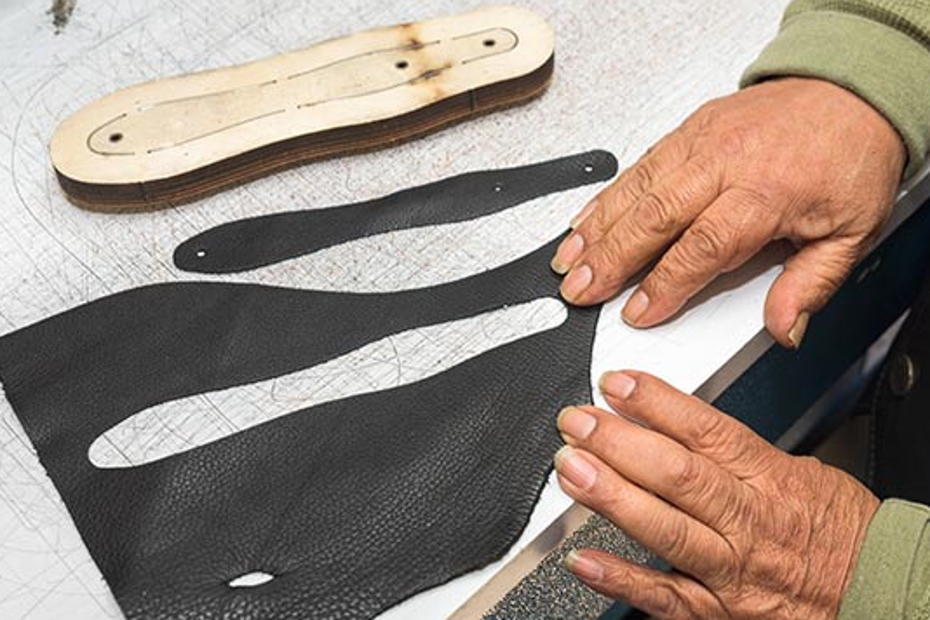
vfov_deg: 35.1
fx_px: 982
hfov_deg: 50.7
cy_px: 307
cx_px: 484
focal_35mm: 38
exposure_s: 1/60
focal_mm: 35
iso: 200
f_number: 5.6
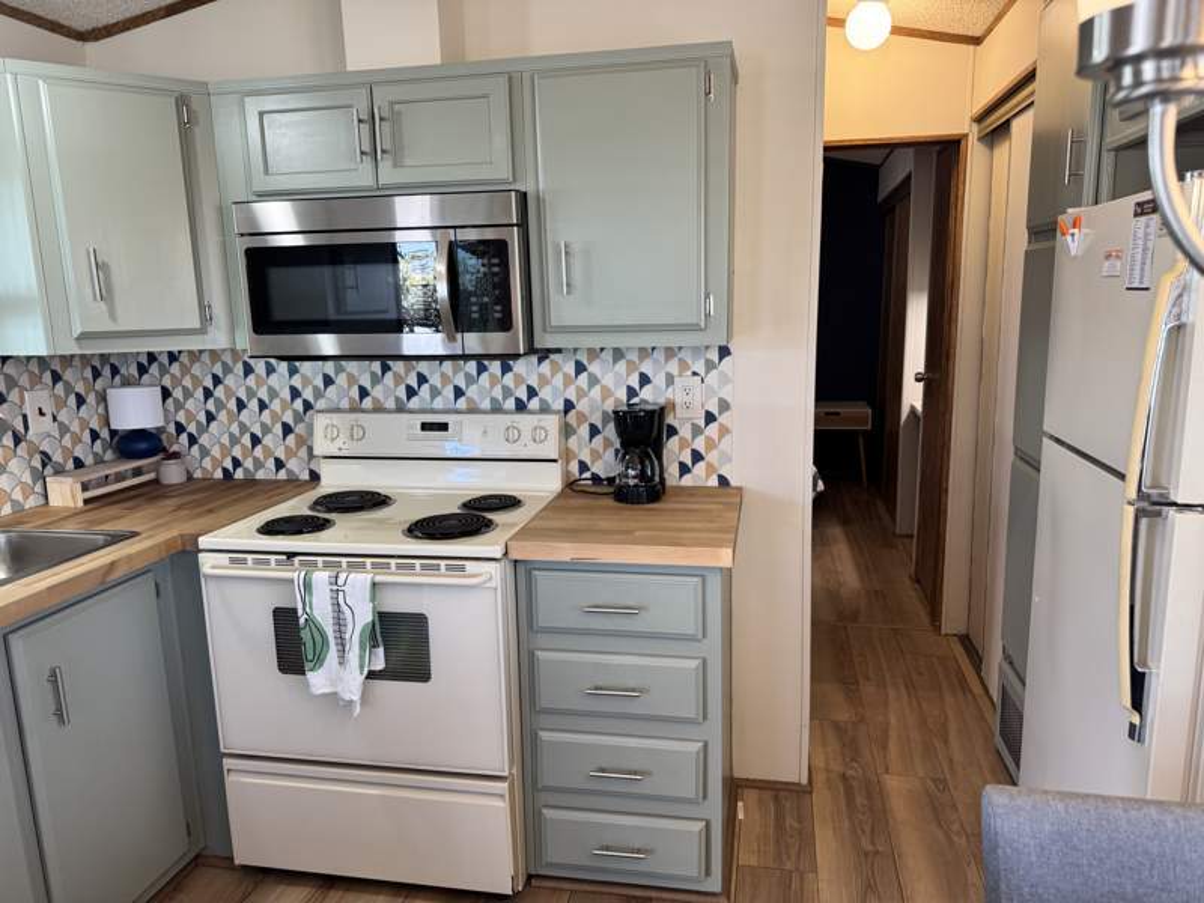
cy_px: 452
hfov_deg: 71.6
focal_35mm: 24
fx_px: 835
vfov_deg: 56.8
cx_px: 602
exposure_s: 1/120
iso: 125
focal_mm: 6.76
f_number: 1.78
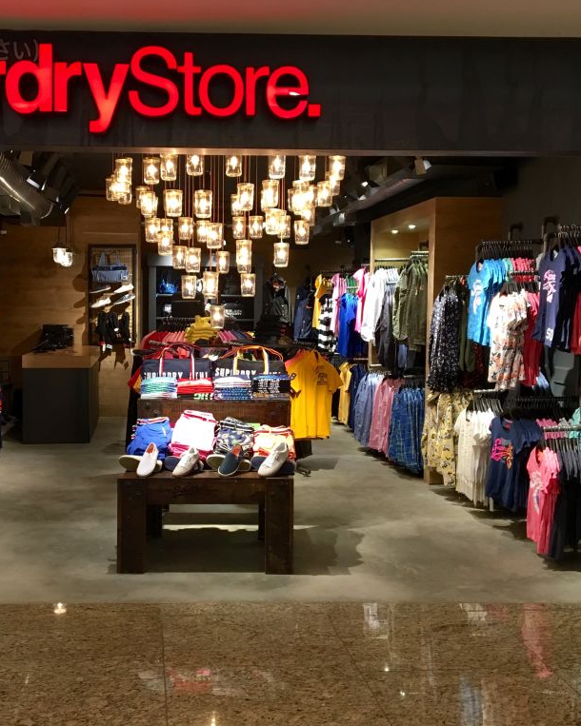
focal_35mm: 38
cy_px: 363
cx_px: 219
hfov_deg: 38.9
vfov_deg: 47.9
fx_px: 817
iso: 125
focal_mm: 4.15
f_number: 2.2
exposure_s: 1/33
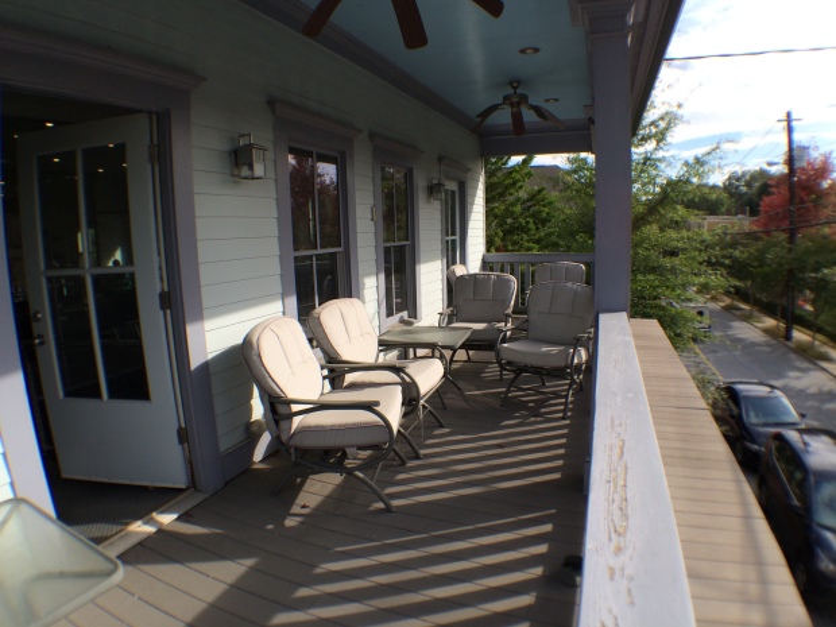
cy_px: 314
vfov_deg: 48.2
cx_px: 418
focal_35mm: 29
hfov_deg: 61.7
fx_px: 700
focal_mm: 4.15
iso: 32
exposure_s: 1/1140
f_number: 2.2
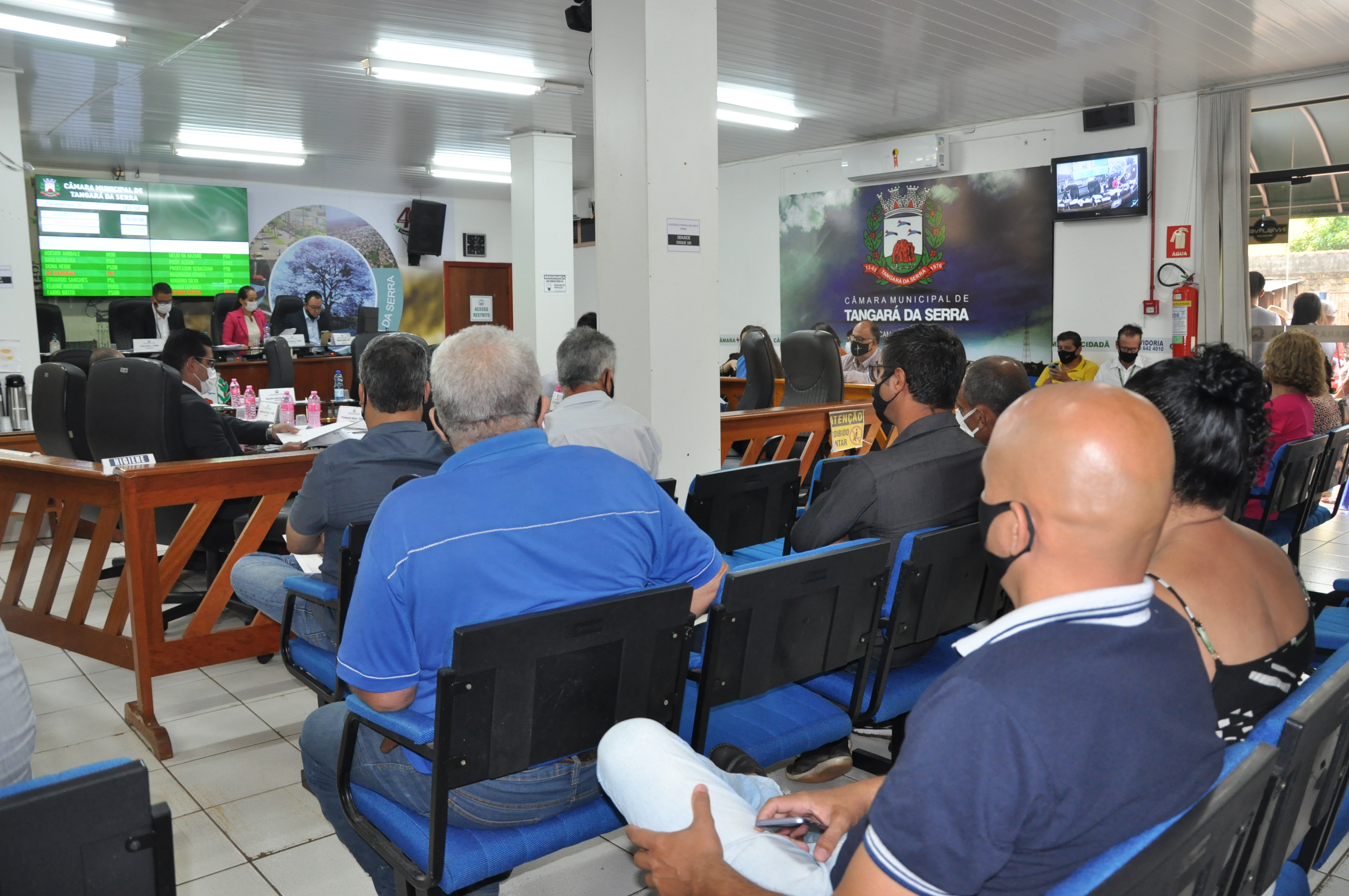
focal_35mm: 27
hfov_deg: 67.4
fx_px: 1011
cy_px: 448
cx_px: 674
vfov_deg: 47.8
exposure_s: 1/60
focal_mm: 18
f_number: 3.5
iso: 800
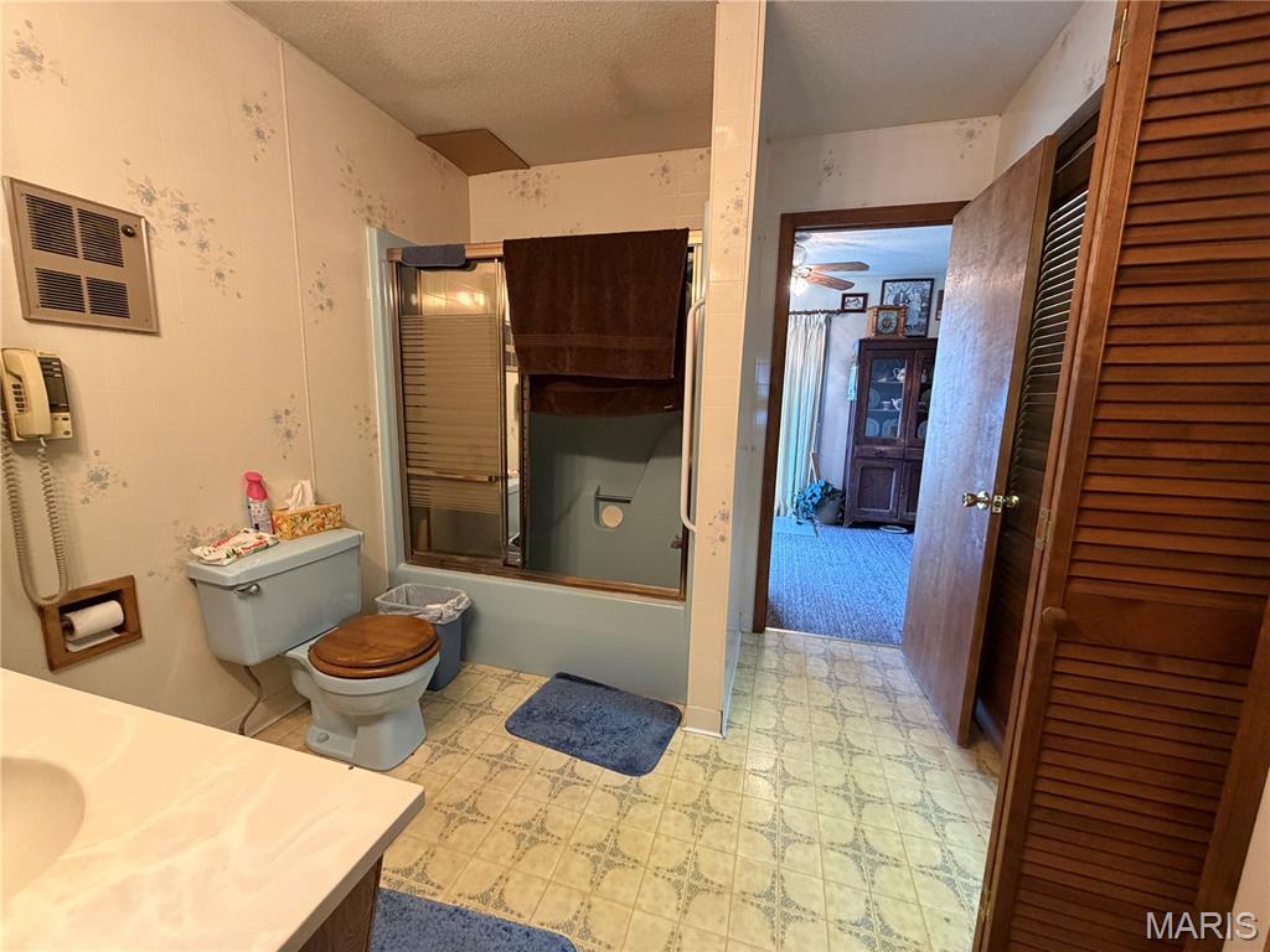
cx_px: 635
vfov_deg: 85.7
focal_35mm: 14
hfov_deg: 102.1
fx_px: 514
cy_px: 476
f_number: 2.2
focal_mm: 2.22
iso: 400
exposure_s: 1/60
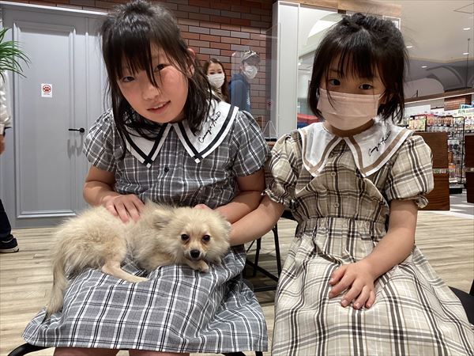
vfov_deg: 45.4
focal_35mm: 31
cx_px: 237
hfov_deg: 58.4
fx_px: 424
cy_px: 178
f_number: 2.4
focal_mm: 3.3
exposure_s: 1/60
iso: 80
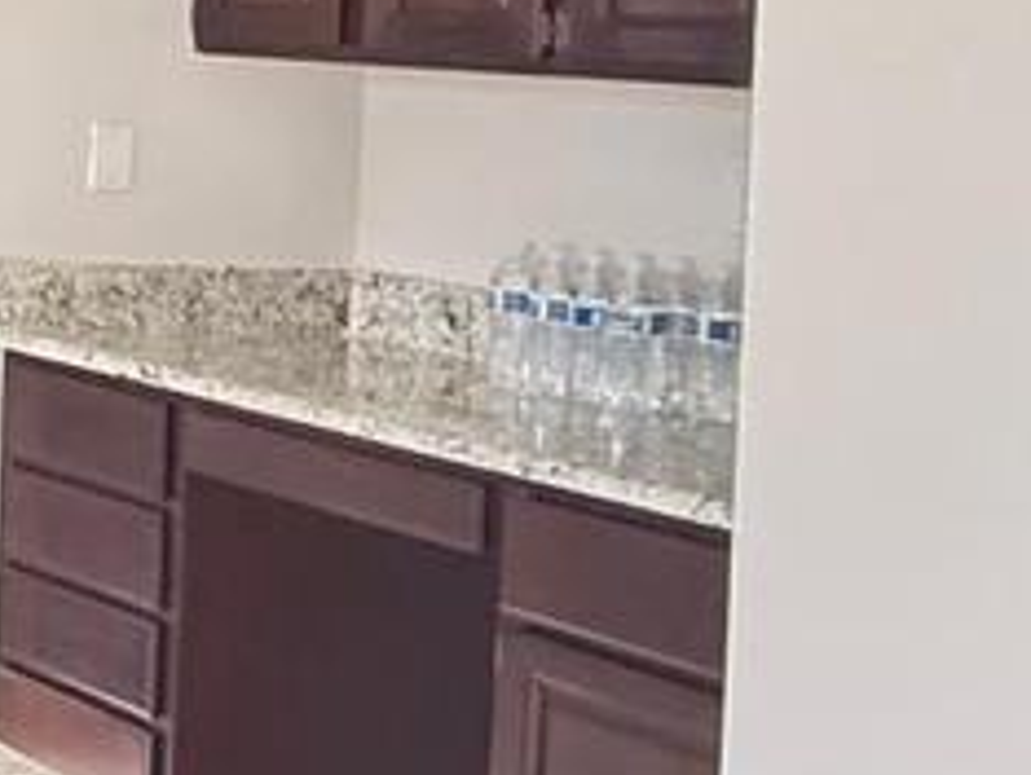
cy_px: 26
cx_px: -1348
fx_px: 2564
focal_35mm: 86
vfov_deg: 16.9
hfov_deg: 15.1
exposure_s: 1/60
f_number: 2.2
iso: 640
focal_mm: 2.22
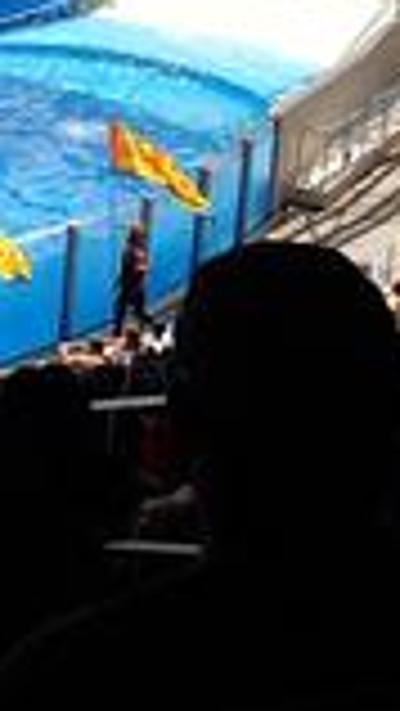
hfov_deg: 11.8
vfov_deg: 22.0
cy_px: -9
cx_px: -360
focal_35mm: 93
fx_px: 1752
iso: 200
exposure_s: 1/1600
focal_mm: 5.5
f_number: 3.2
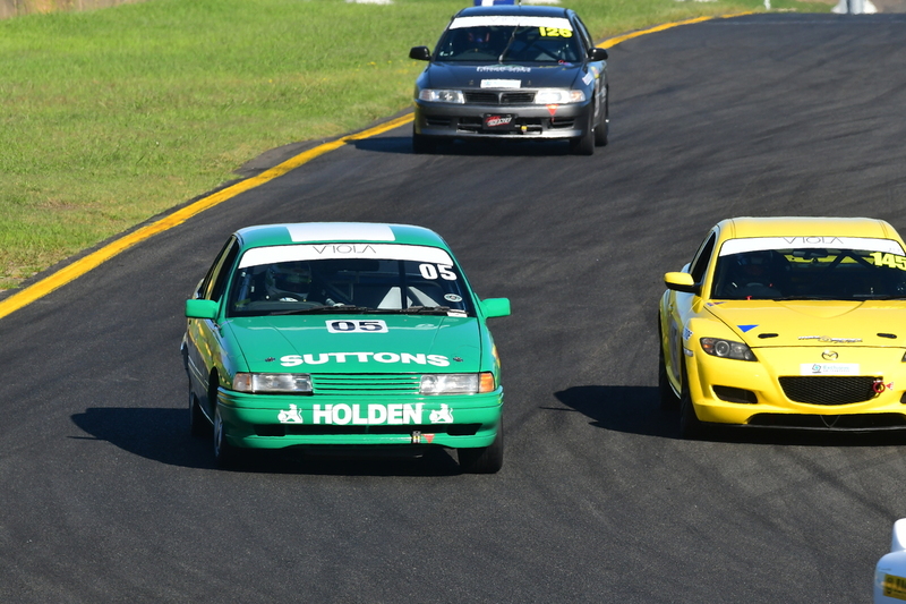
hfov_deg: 4.3
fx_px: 12077
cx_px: 453
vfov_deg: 2.9
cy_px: 302
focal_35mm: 480
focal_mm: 320
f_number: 11
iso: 500
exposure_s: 1/640
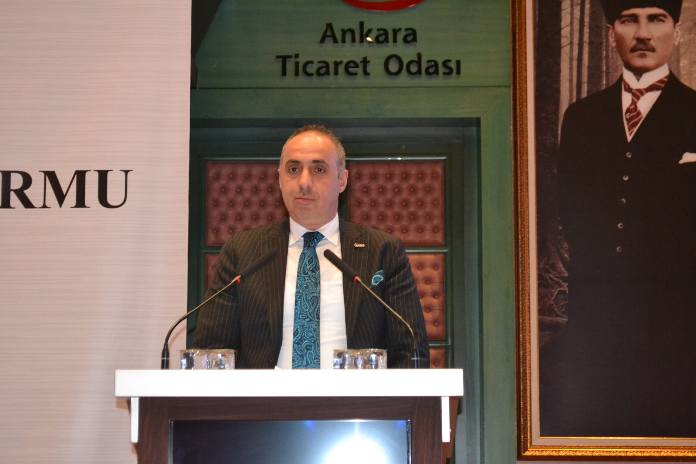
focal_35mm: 82
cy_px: 232
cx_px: 348
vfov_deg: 16.6
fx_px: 1595
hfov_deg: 24.6
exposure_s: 1/60
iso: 3200
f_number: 5.6
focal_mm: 55
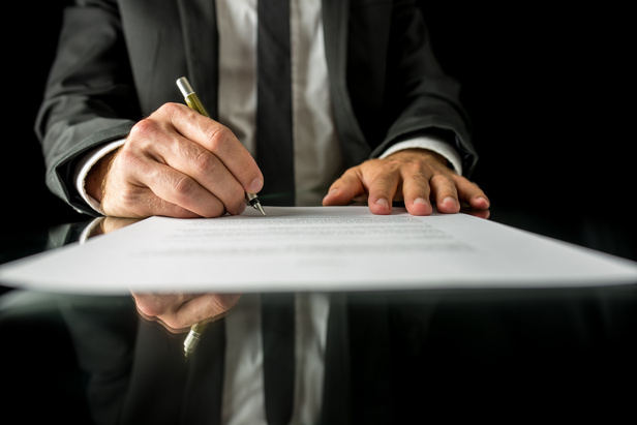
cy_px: 212
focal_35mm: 35
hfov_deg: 54.4
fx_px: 619
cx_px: 318
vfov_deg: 37.9
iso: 100
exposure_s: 1/8
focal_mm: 35
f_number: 4.5
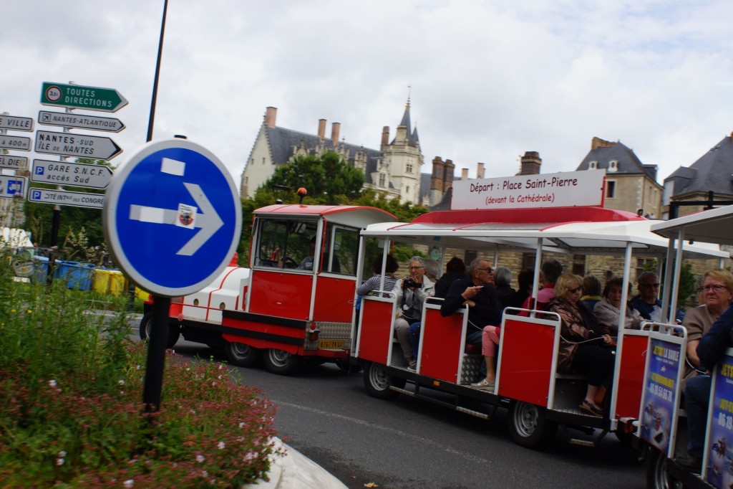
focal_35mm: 39
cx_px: 366
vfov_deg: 34.2
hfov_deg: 49.6
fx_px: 794
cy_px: 244
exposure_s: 1/100
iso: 100
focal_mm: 26
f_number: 11
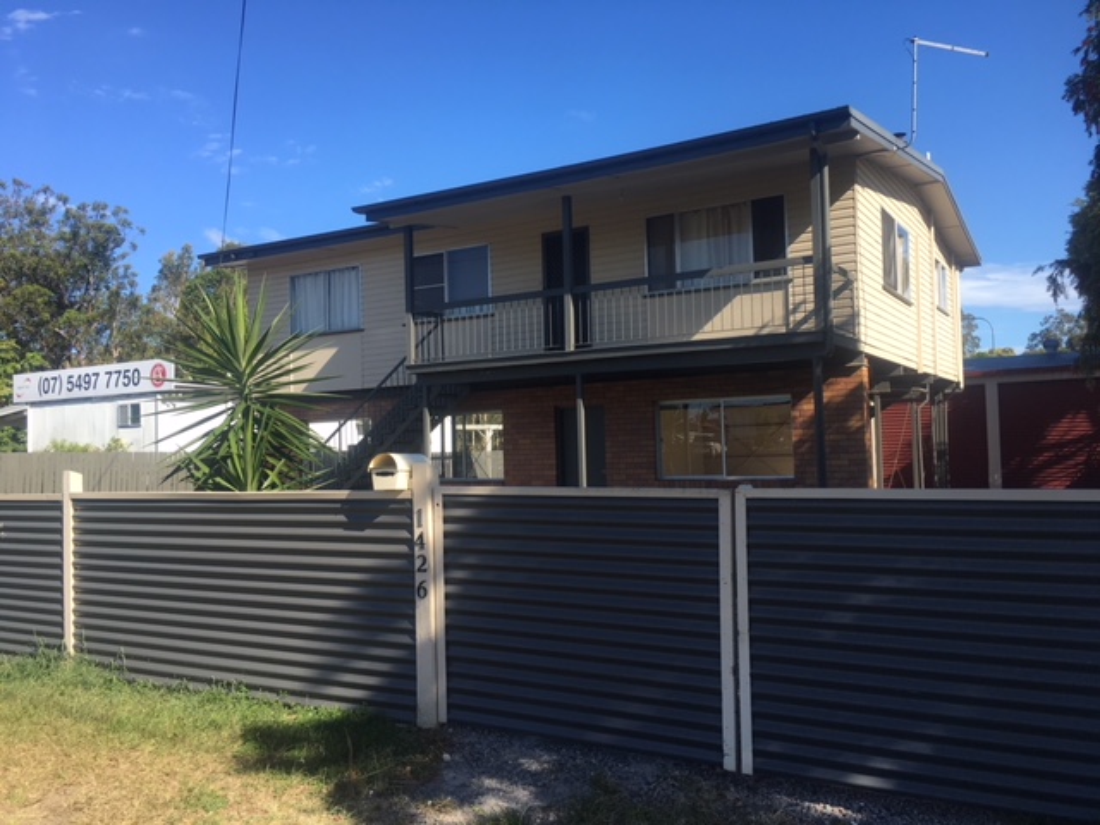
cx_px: 550
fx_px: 922
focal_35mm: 29
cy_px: 412
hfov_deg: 61.7
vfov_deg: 48.2
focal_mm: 4.15
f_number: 2.2
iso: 25
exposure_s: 1/884
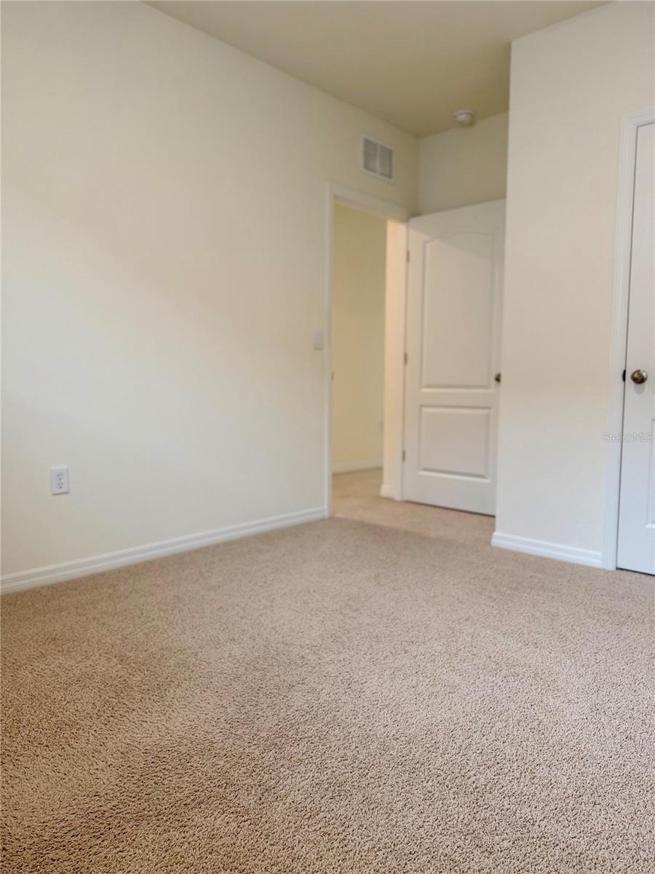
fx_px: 606
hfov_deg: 56.8
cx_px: 328
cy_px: 437
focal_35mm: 24
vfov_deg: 71.6
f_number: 1.78
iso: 160
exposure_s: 1/60
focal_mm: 6.76
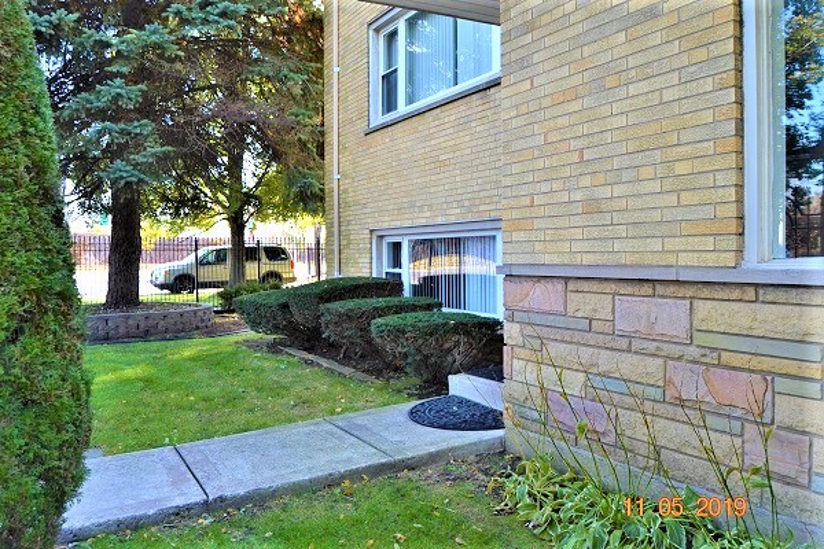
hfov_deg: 67.4
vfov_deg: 47.9
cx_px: 412
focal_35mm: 27
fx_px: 618
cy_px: 274
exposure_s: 1/125
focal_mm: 18
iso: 250
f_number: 5.6
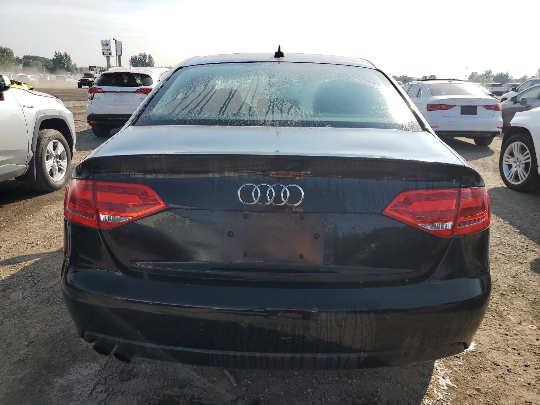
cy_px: 202
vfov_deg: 53.1
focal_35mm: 26
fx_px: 406
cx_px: 270
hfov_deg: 67.3
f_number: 1.5
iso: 50
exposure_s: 1/2500
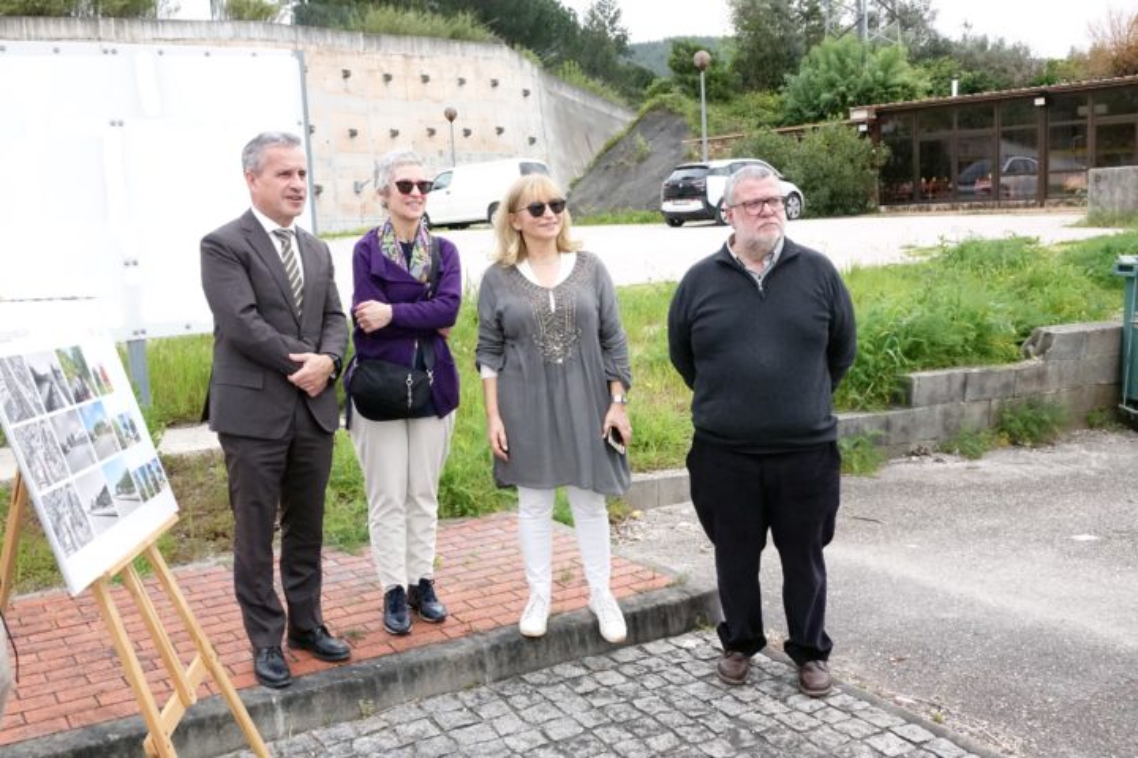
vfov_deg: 36.9
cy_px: 379
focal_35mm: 36
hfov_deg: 53.1
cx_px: 569
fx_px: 1138
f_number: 5.6
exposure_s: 1/250
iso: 2000
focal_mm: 13.1
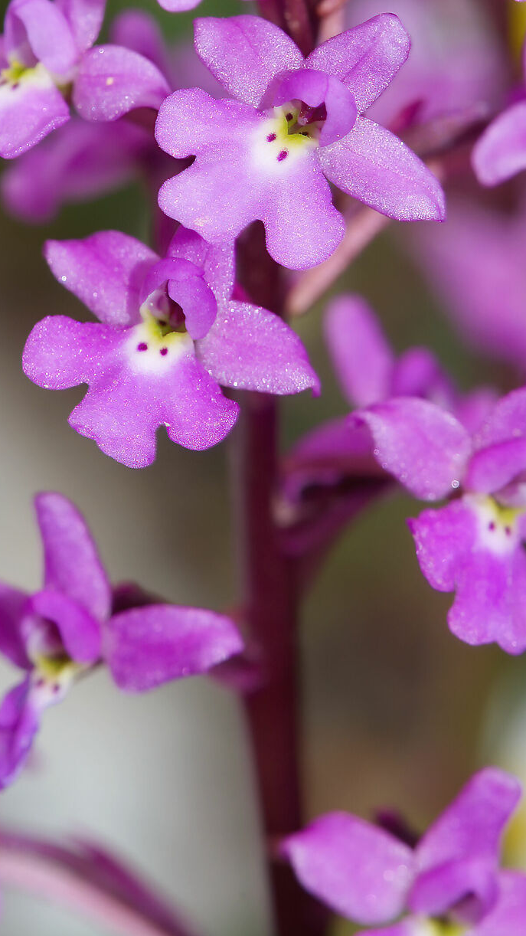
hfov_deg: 5.6
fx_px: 5358
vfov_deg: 10.0
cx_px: 295
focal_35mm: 216
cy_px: 195
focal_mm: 105
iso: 400
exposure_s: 1/125
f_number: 14
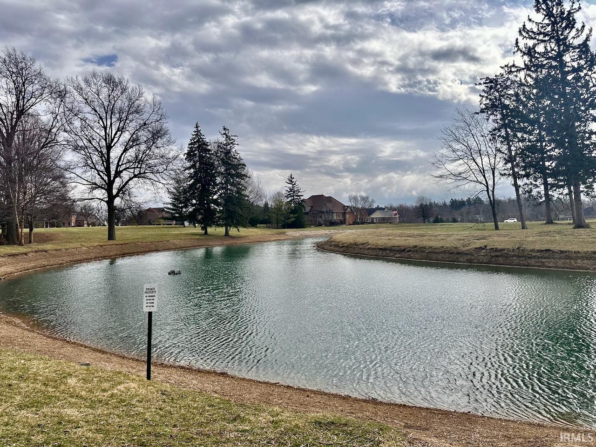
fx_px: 413
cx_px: 298
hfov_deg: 71.6
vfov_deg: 56.8
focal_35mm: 24
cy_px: 224
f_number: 1.78
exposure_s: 1/8929
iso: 80
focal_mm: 6.86
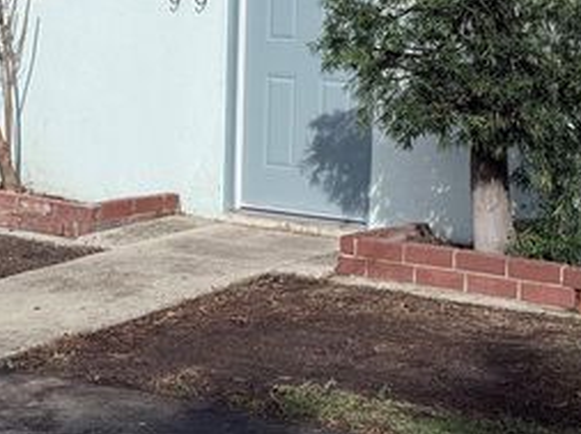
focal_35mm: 95
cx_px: 308
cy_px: 6
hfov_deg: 20.7
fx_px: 1592
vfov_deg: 15.3
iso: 64
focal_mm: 6.76
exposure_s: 1/8772
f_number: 1.78
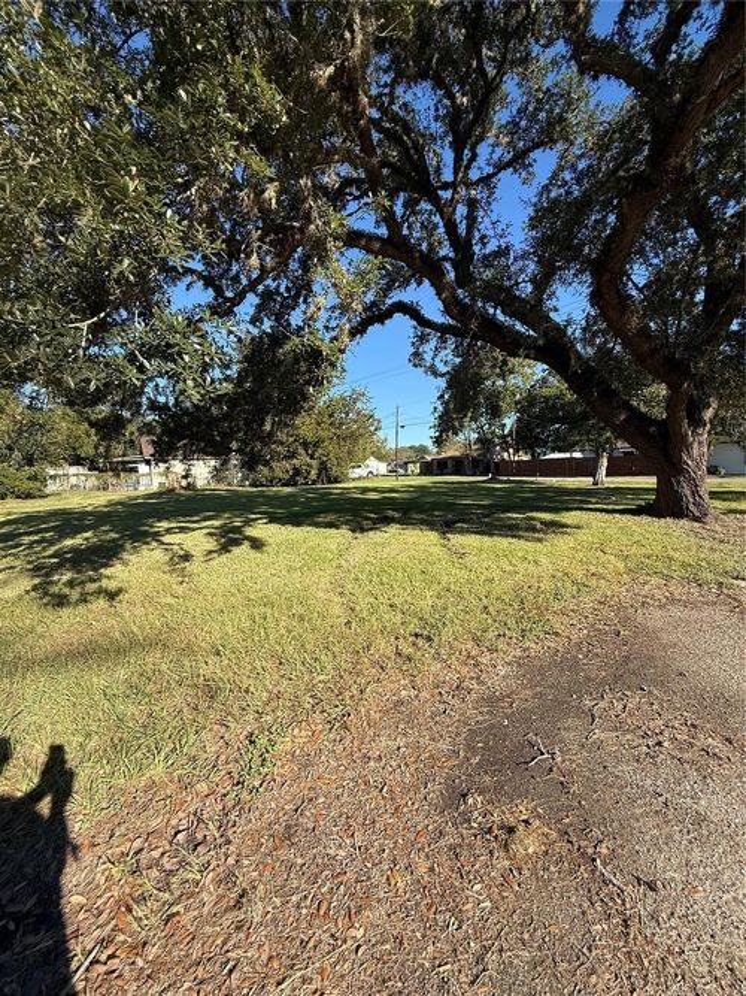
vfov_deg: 102.1
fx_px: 402
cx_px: 373
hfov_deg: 85.7
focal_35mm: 14
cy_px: 498
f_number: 2.2
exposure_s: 1/1189
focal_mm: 2.22
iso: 50
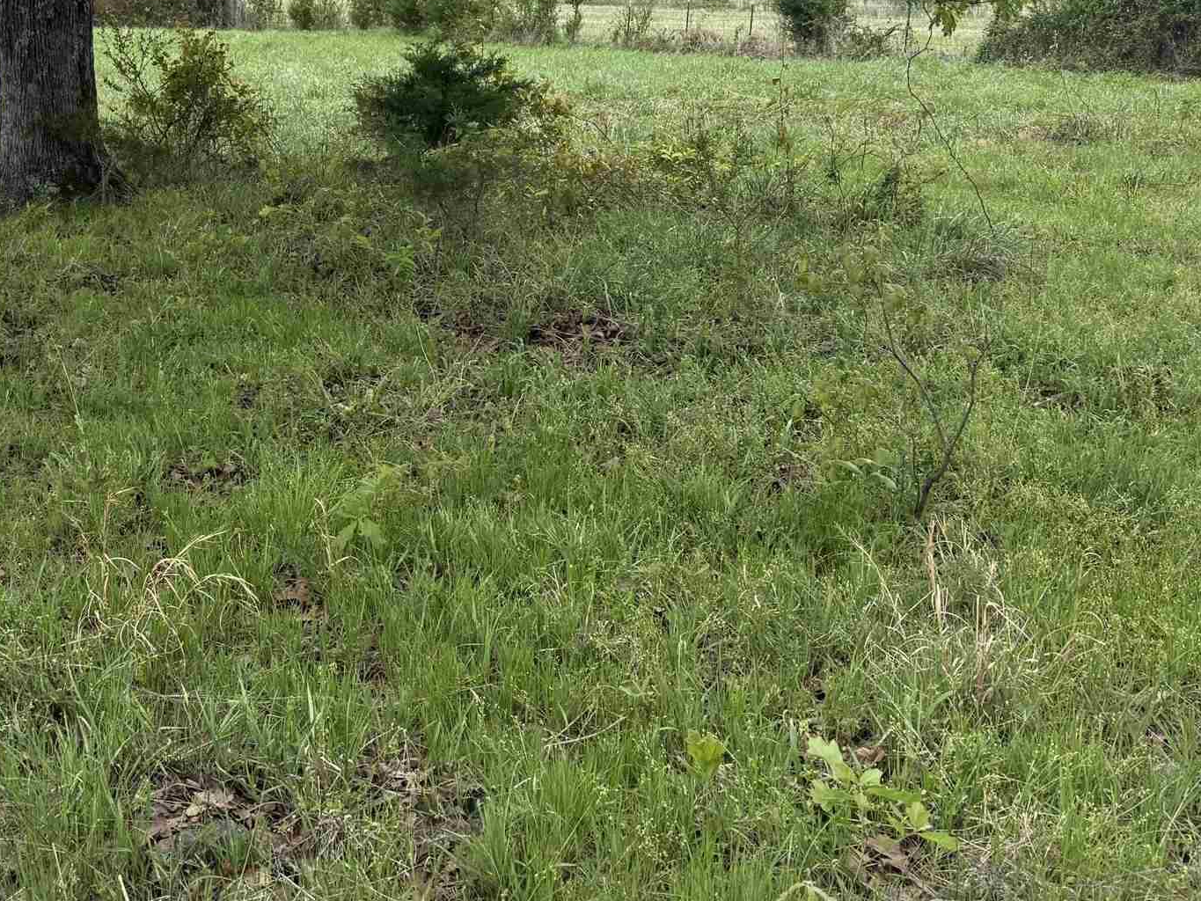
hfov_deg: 34.1
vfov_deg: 26.4
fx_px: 1874
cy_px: 141
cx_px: 188
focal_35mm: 54
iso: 100
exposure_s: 1/1949
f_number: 1.78
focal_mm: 6.76
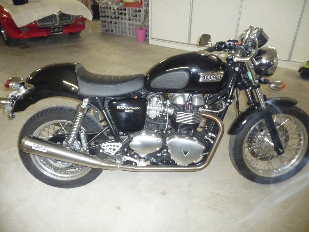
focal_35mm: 28
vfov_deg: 49.7
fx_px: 250
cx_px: 154
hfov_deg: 63.4
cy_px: 116
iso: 800
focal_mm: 4.7
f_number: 3.3
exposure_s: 1/30
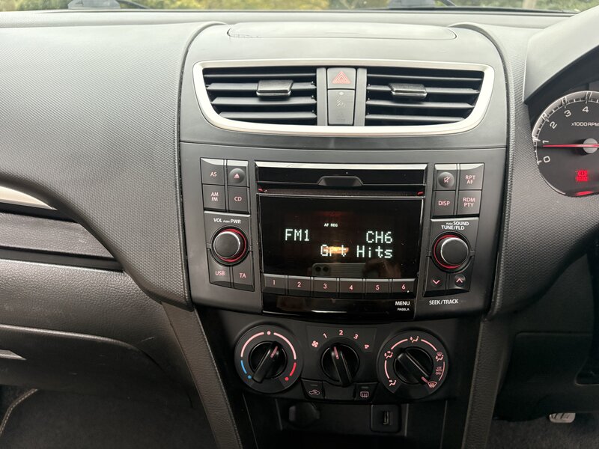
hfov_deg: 67.3
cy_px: 224
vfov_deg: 53.1
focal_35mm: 26
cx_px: 300
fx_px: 450
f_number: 1.6
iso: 400
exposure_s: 1/60
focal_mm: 5.96
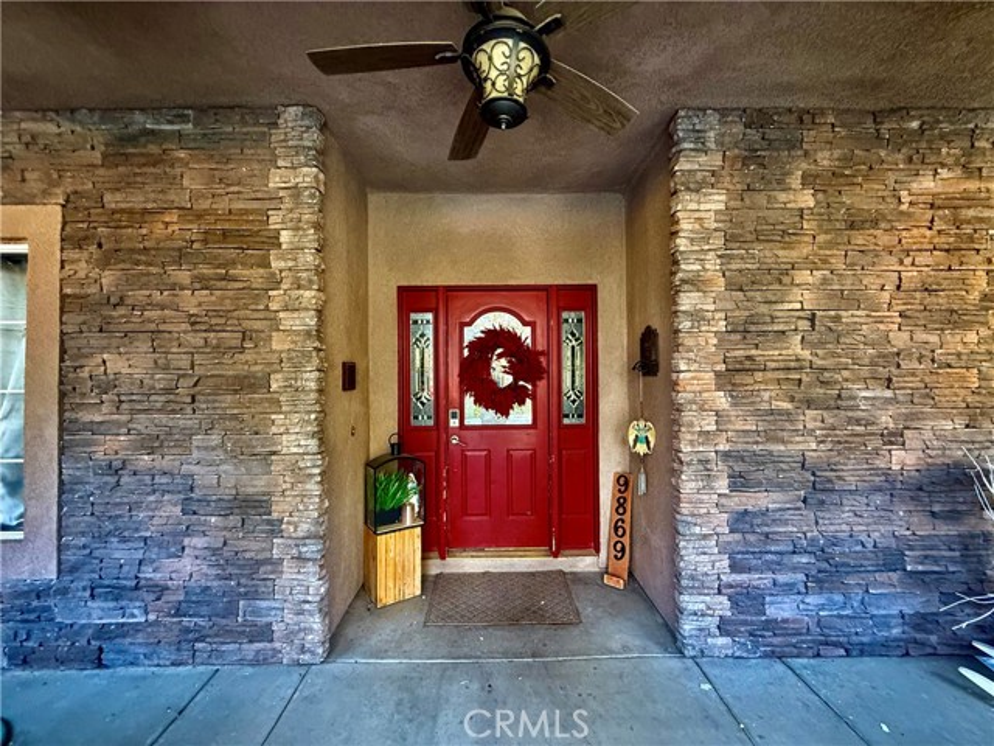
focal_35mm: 14
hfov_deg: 102.1
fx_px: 402
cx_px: 497
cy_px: 373
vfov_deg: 85.7
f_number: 2.2
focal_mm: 2.22
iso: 320
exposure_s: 1/81
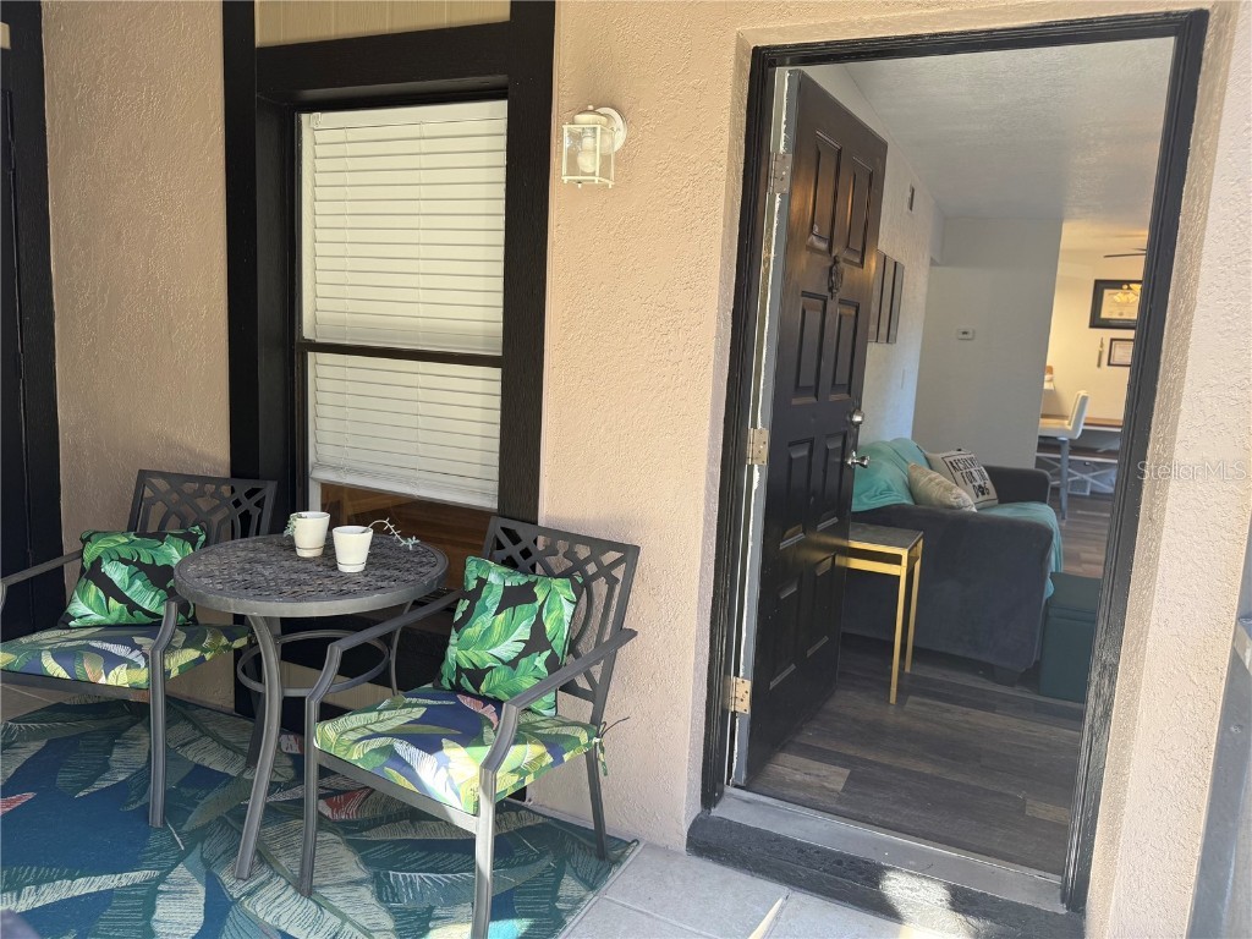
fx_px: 868
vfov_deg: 56.8
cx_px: 626
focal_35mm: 24
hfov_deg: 71.6
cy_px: 470
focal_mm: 6.76
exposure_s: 1/121
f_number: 1.78
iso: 100
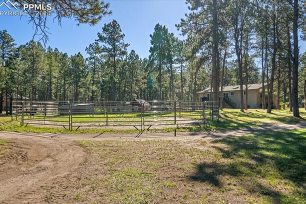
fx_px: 204
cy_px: 105
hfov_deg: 73.8
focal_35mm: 24
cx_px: 149
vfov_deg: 53.1
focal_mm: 23
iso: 160
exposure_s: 1/30
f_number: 11
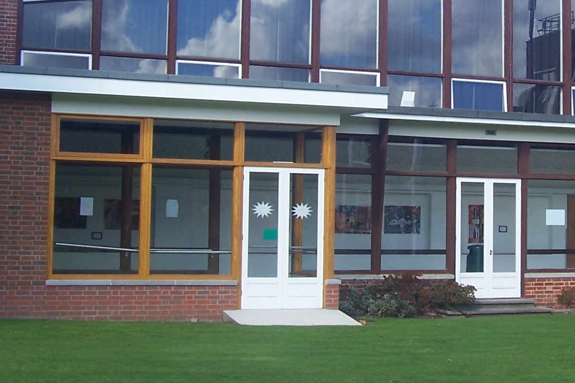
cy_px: 138
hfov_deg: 26.3
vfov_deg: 17.9
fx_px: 1214
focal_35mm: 76
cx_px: 427
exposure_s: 1/180
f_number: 5.6
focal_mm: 5.6
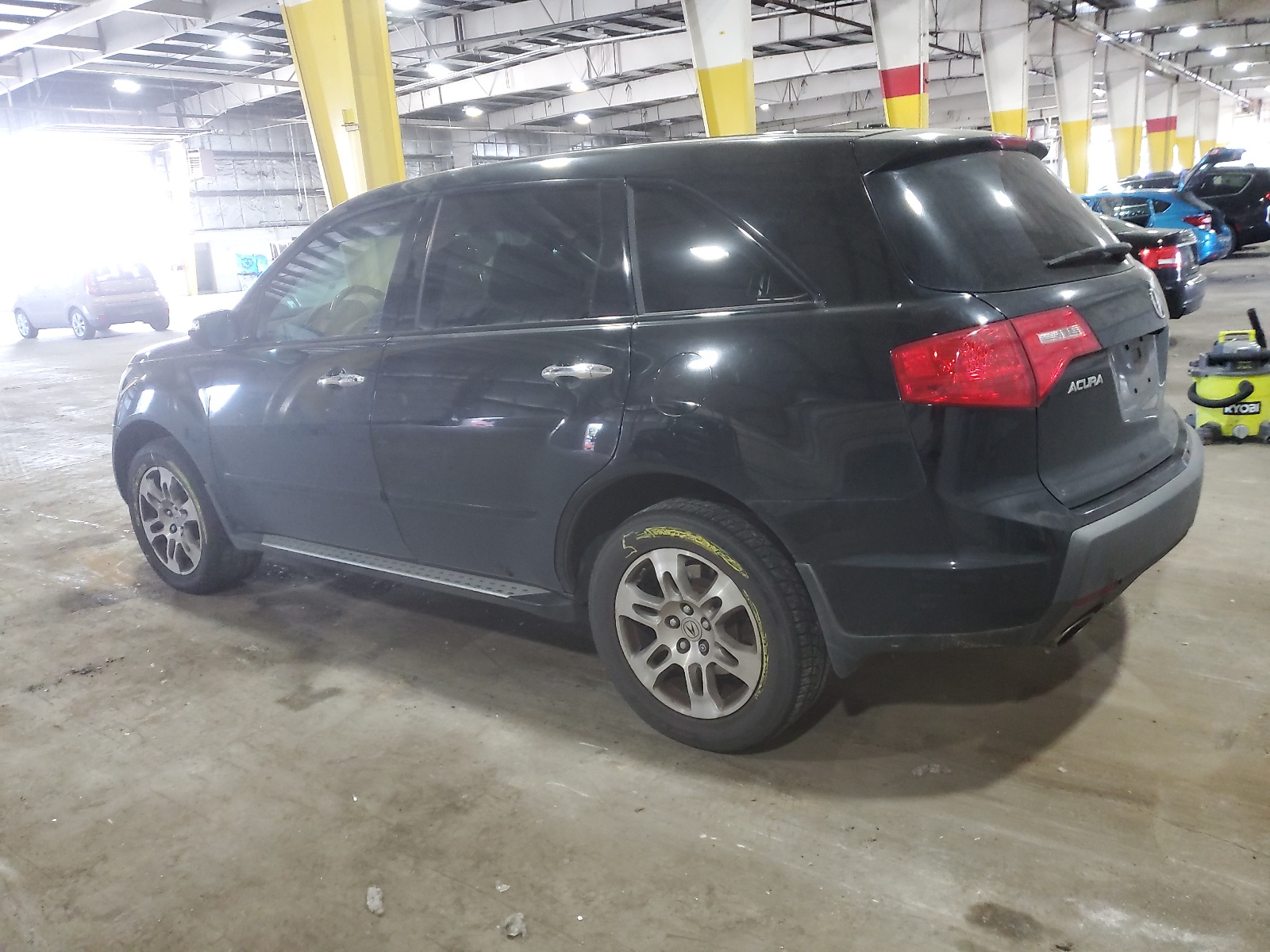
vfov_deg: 53.1
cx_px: 635
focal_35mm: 26
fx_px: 954
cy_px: 476
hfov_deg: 67.3
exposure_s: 1/60.2
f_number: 1.5
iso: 391
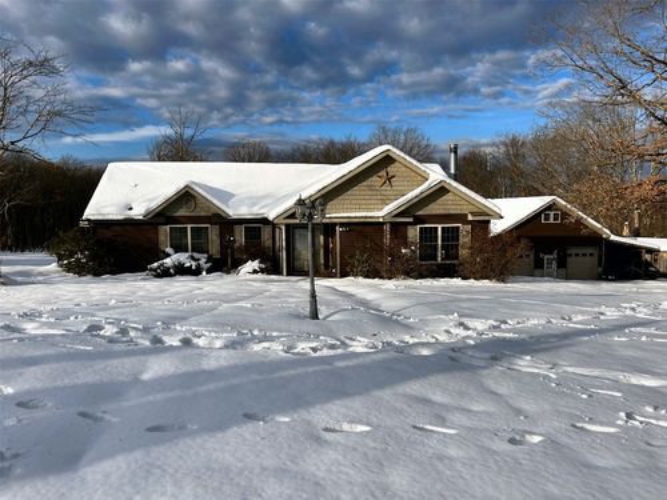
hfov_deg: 67.3
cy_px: 250
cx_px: 334
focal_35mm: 26
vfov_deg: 53.1
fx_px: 501
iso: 50
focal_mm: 5.7
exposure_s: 1/6993
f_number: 1.5
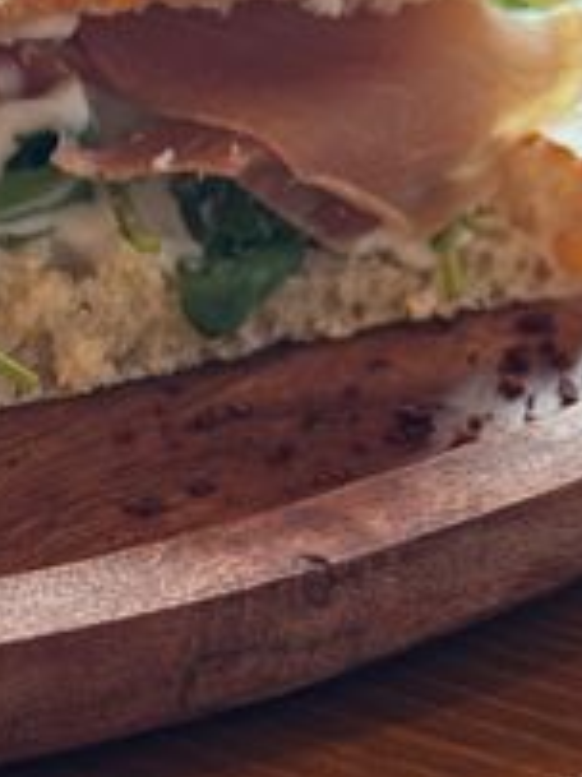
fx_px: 2267
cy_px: 396
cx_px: 38
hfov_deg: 14.5
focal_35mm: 101
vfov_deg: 19.5
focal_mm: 6.76
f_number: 1.78
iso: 250
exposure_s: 1/33
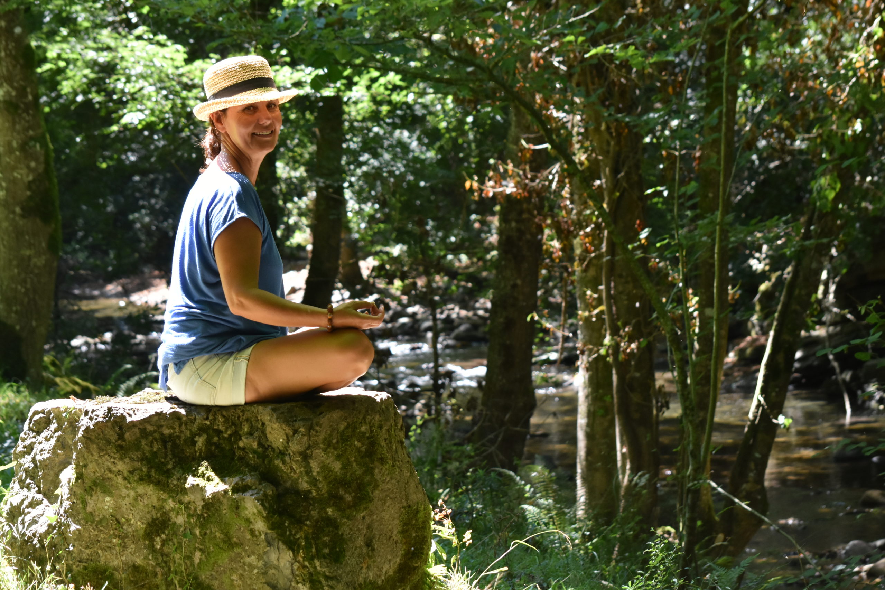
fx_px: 3134
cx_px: 442
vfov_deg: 10.8
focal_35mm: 128
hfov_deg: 16.1
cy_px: 295
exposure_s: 1/200
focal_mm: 85
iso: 800
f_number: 7.1
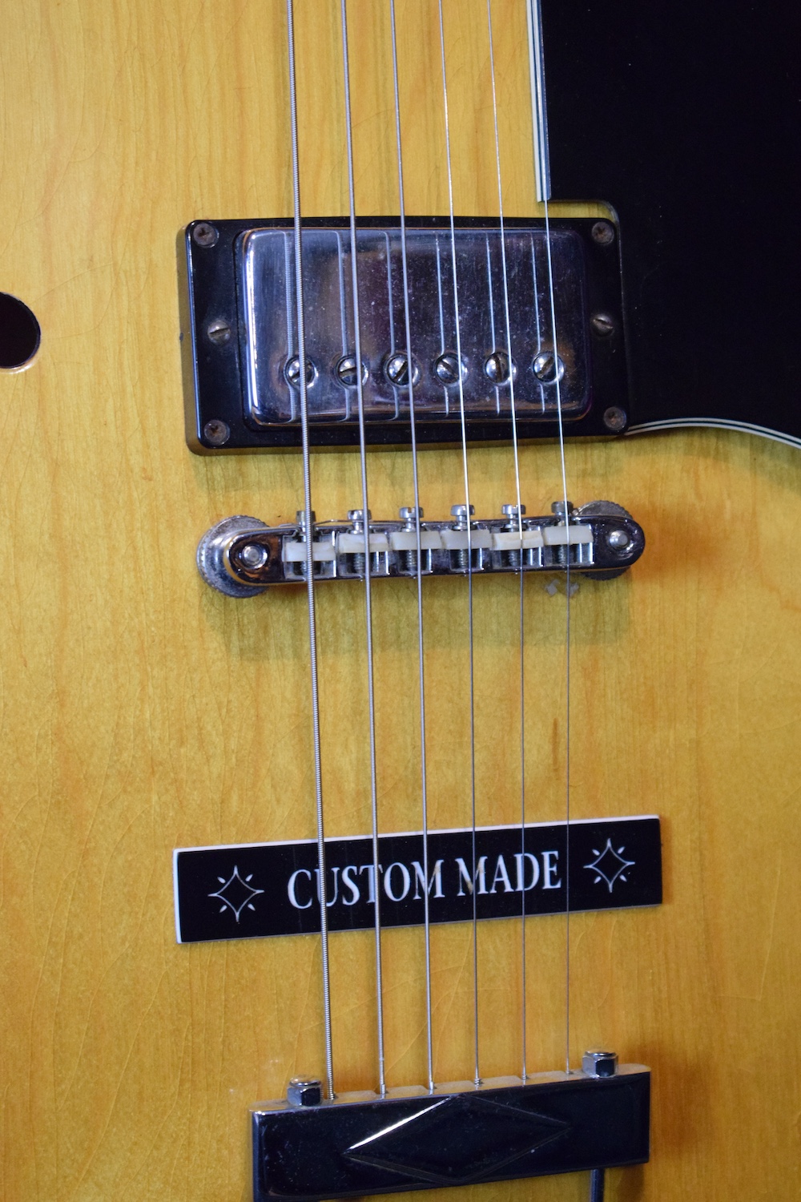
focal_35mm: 82
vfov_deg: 24.6
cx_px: 400
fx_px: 2753
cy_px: 601
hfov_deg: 16.6
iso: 5000
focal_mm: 55
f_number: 5.6
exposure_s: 1/60
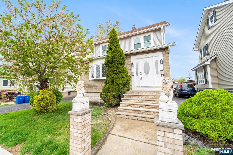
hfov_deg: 104.3
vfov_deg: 81.2
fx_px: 91
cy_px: 78
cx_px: 116
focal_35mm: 14
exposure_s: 1/640
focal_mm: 14
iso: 320
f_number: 7.1
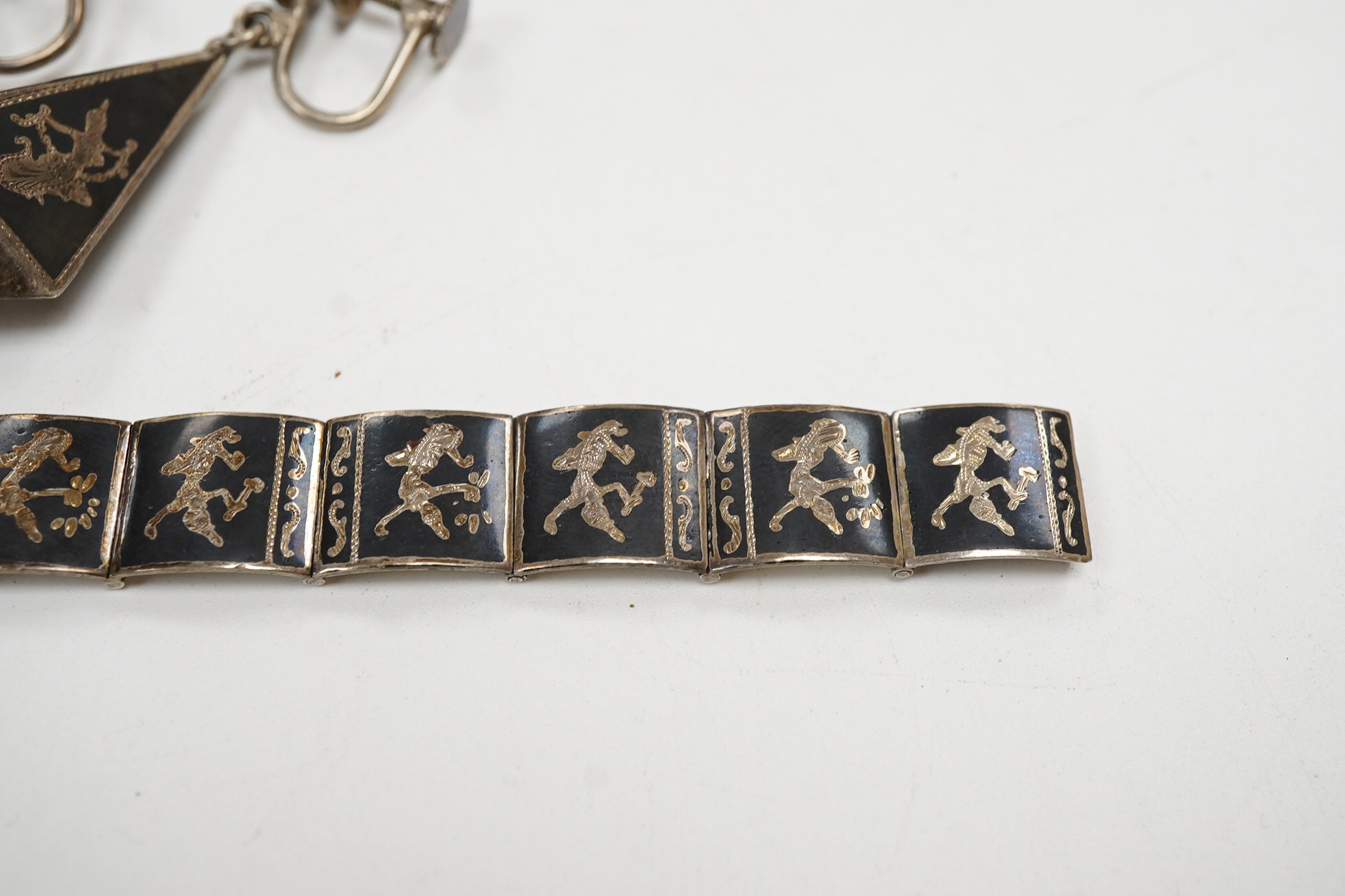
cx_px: 672
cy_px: 448
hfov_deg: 43.6
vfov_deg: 29.9
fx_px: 1681
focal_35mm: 45
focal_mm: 30
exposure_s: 1/125
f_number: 11
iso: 1250
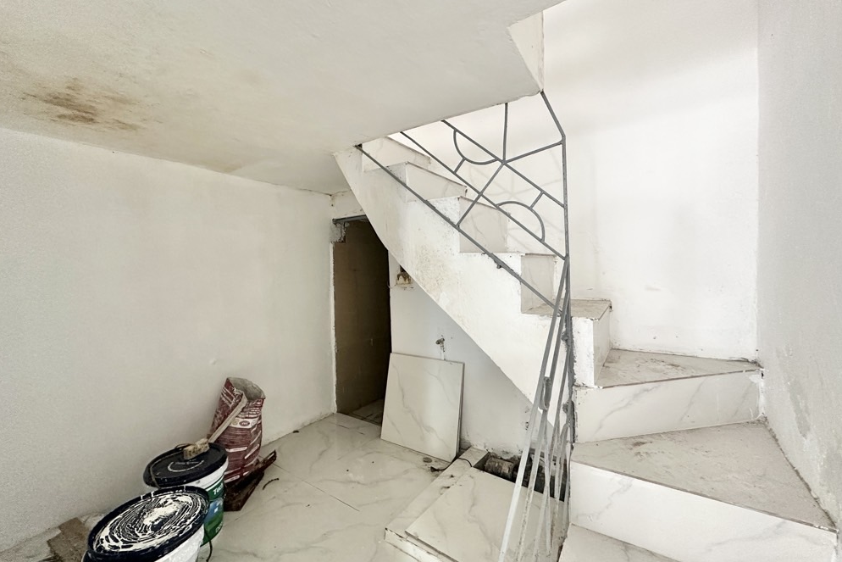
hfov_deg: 100.4
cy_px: 278
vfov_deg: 77.3
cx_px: 417
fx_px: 351
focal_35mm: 15
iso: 400
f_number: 2.2
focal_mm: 2.22
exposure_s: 1/50
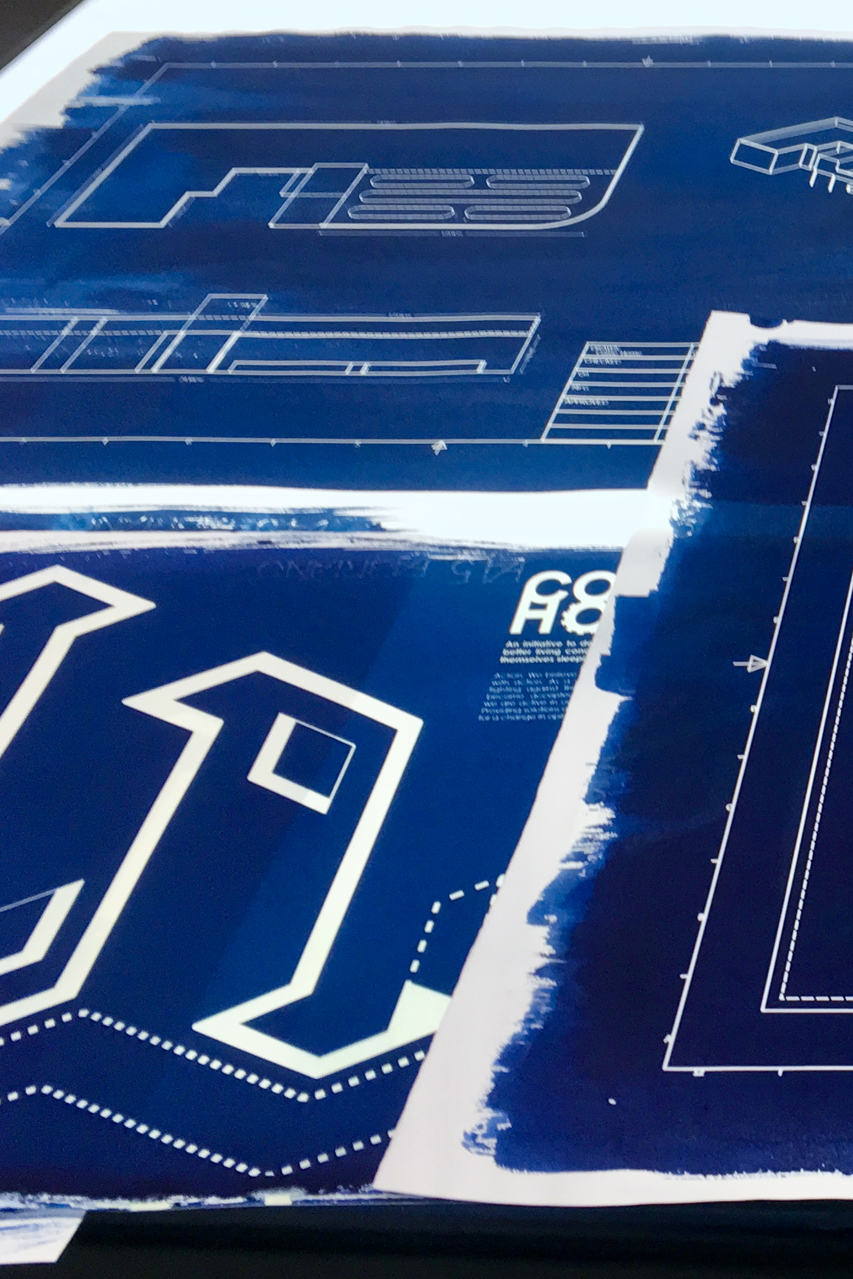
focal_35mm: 58
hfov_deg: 20.9
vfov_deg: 34.3
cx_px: 1161
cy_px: 498
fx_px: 2061
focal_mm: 4.15
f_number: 2.2
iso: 32
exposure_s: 1/100
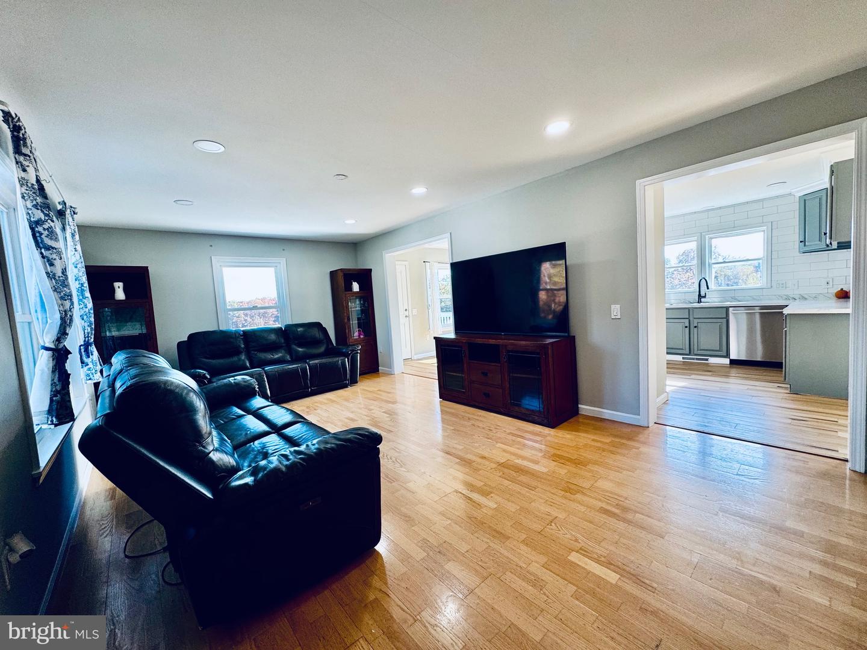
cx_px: 434
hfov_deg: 102.1
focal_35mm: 14
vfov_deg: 85.7
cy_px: 325
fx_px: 351
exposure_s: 1/120
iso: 100
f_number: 2.2
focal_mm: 2.22
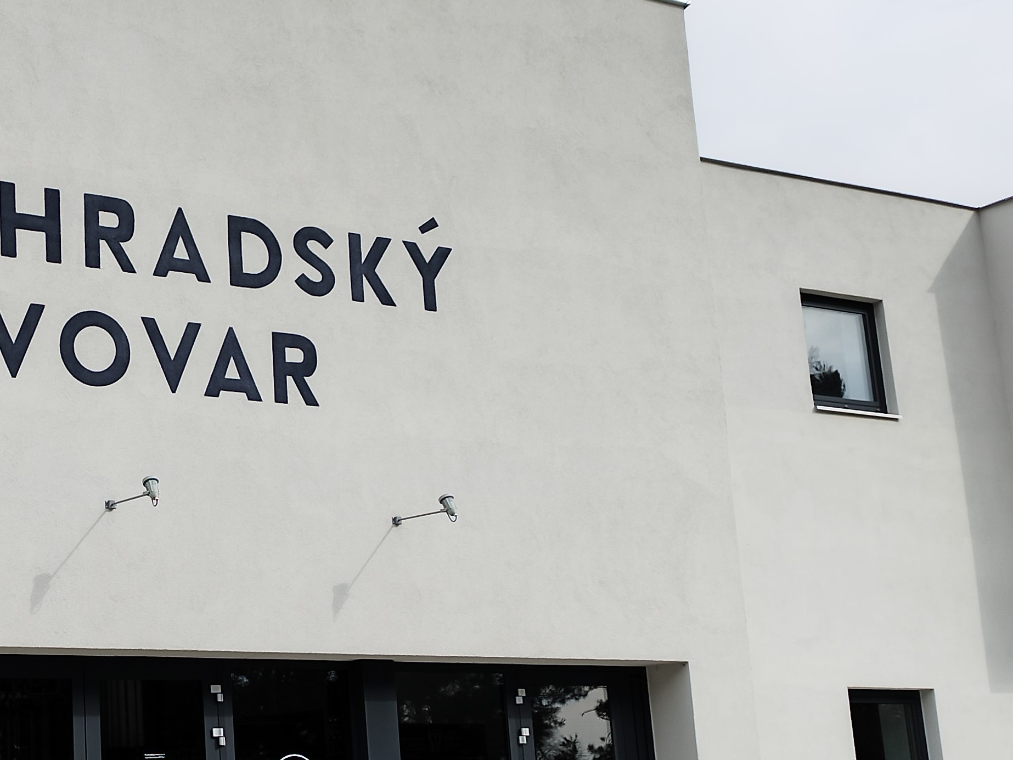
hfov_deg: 34.3
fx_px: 1522
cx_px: 58
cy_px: 482
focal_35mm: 52
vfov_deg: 27.9
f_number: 1.89
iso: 50
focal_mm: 5.89
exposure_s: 1/393
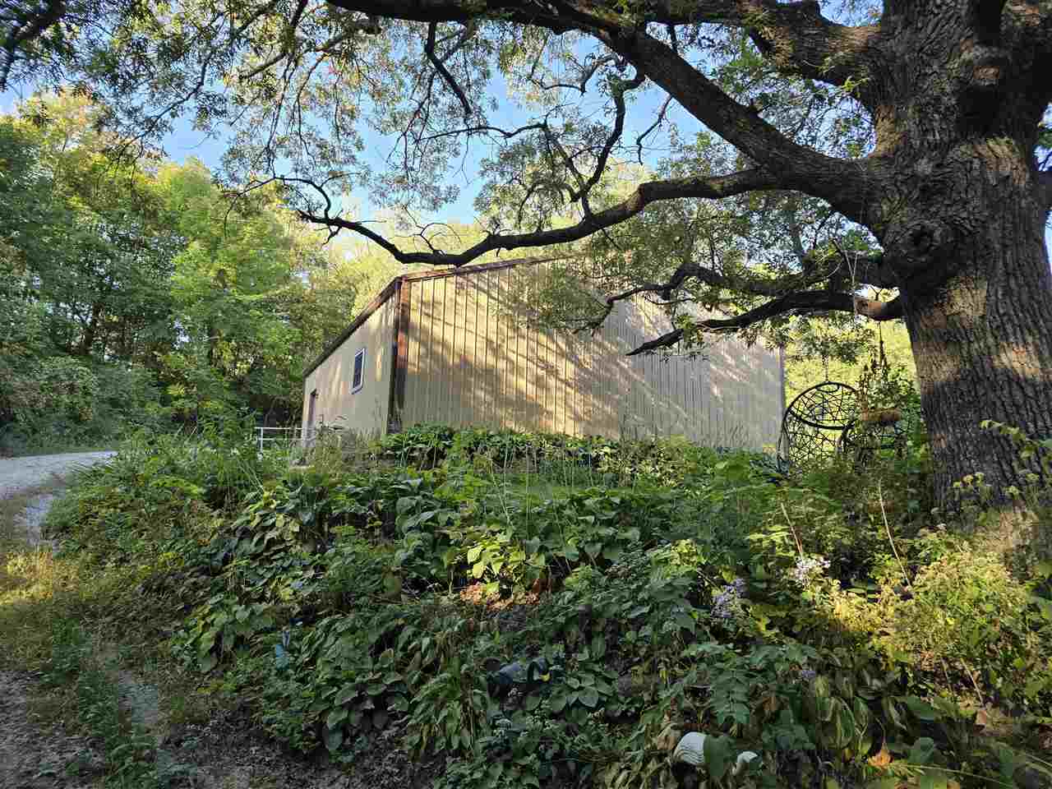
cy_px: 394
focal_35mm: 23
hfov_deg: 73.9
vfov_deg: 58.9
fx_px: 699
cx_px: 526
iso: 16
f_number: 1.7
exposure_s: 1/180
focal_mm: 6.3
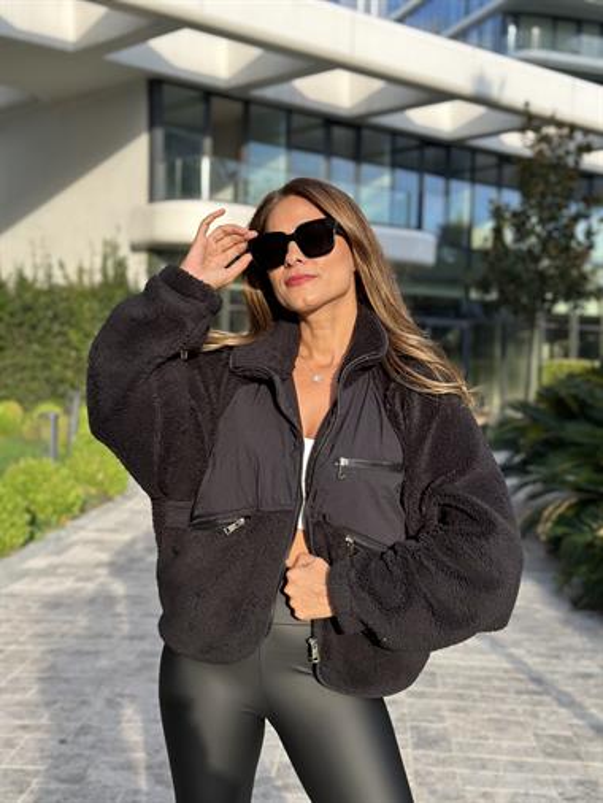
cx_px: 302
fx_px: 1114
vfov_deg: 39.6
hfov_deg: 30.3
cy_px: 402
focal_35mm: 48
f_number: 1.78
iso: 80
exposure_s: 1/1120
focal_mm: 6.86
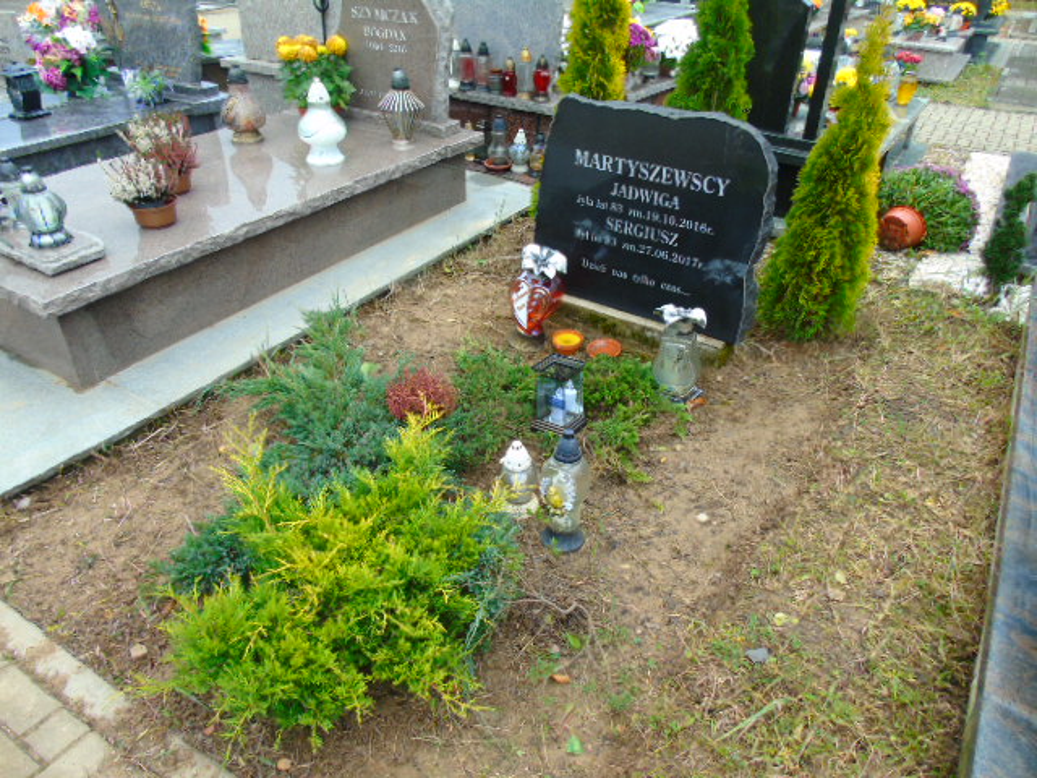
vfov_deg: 54.9
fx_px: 749
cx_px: 518
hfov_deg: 69.4
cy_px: 389
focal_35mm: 25
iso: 80
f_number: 3.4
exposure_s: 1/100
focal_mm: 4.4
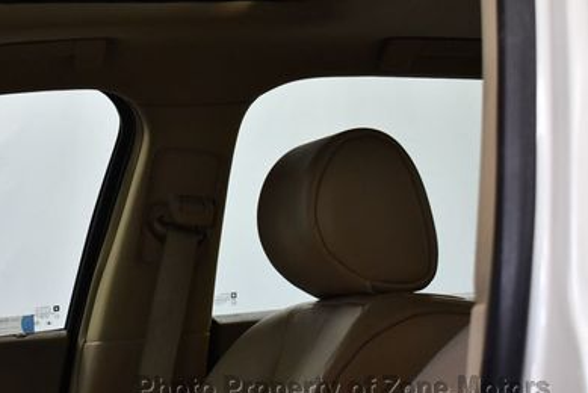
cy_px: 94
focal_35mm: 112
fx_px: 1831
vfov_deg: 12.2
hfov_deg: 18.1
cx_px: 118
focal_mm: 34
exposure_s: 1/160
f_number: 4.5
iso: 800
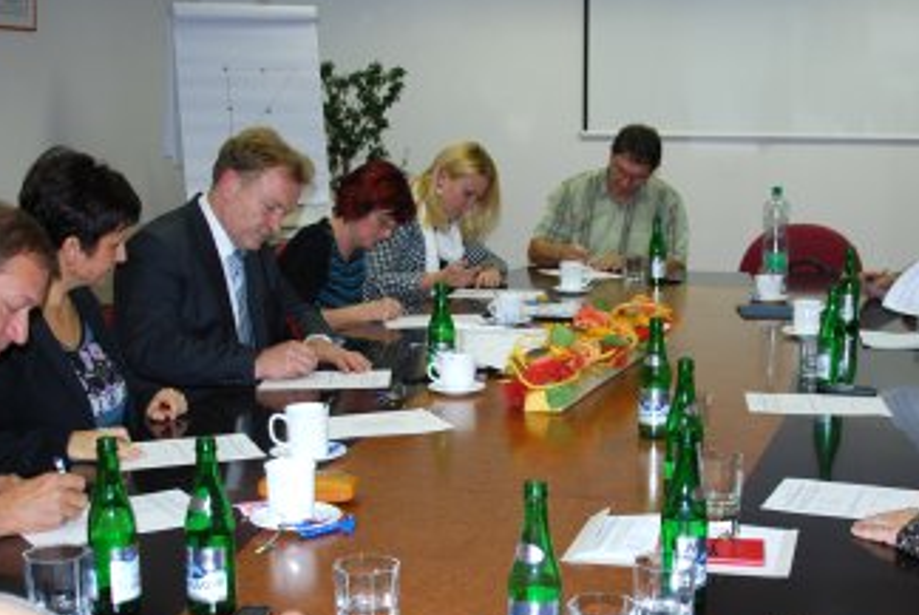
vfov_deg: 24.2
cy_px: 408
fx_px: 1431
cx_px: 522
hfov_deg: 35.5
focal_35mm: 56
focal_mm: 22
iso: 200
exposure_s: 1/60
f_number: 3.8
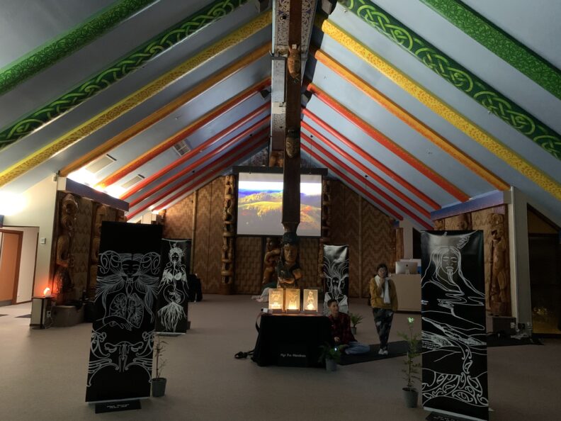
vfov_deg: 53.1
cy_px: 210
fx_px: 421
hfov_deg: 67.3
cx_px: 280
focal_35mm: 26
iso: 800
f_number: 1.8
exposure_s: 1/25
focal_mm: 4.25
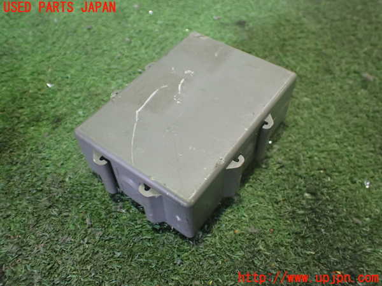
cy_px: 143
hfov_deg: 60.0
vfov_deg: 46.8
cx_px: 191
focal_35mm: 30
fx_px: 331
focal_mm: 5.4
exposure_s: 1/30
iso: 800
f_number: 2.3
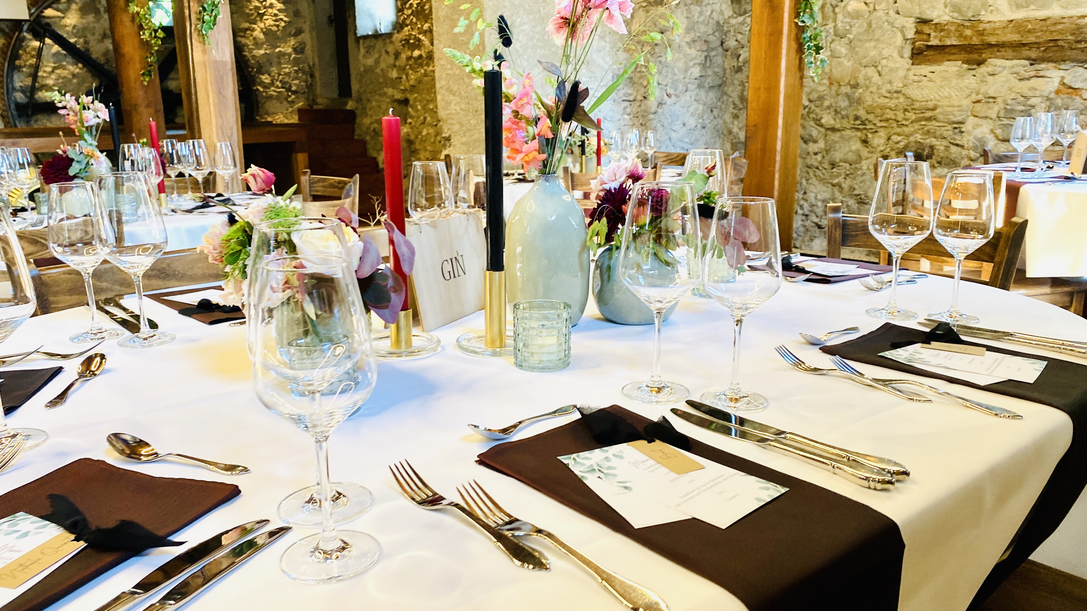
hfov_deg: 66.1
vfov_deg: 40.2
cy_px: 322
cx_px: 540
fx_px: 836
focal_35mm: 29
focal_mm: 4.25
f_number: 1.8
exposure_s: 1/50
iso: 100
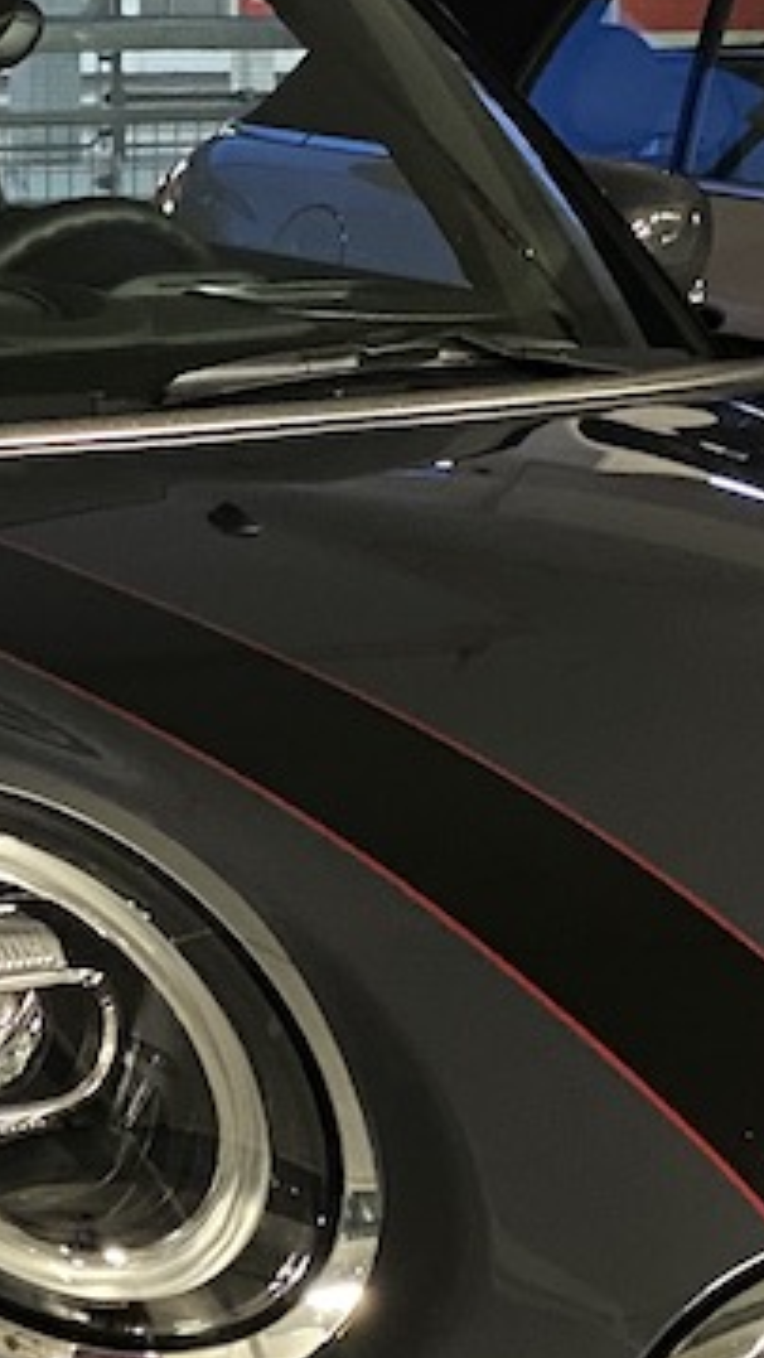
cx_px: -15
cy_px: 885
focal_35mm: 101
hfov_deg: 11.9
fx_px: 3637
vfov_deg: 21.1
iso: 1000
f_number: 1.8
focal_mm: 4.25
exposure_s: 1/25
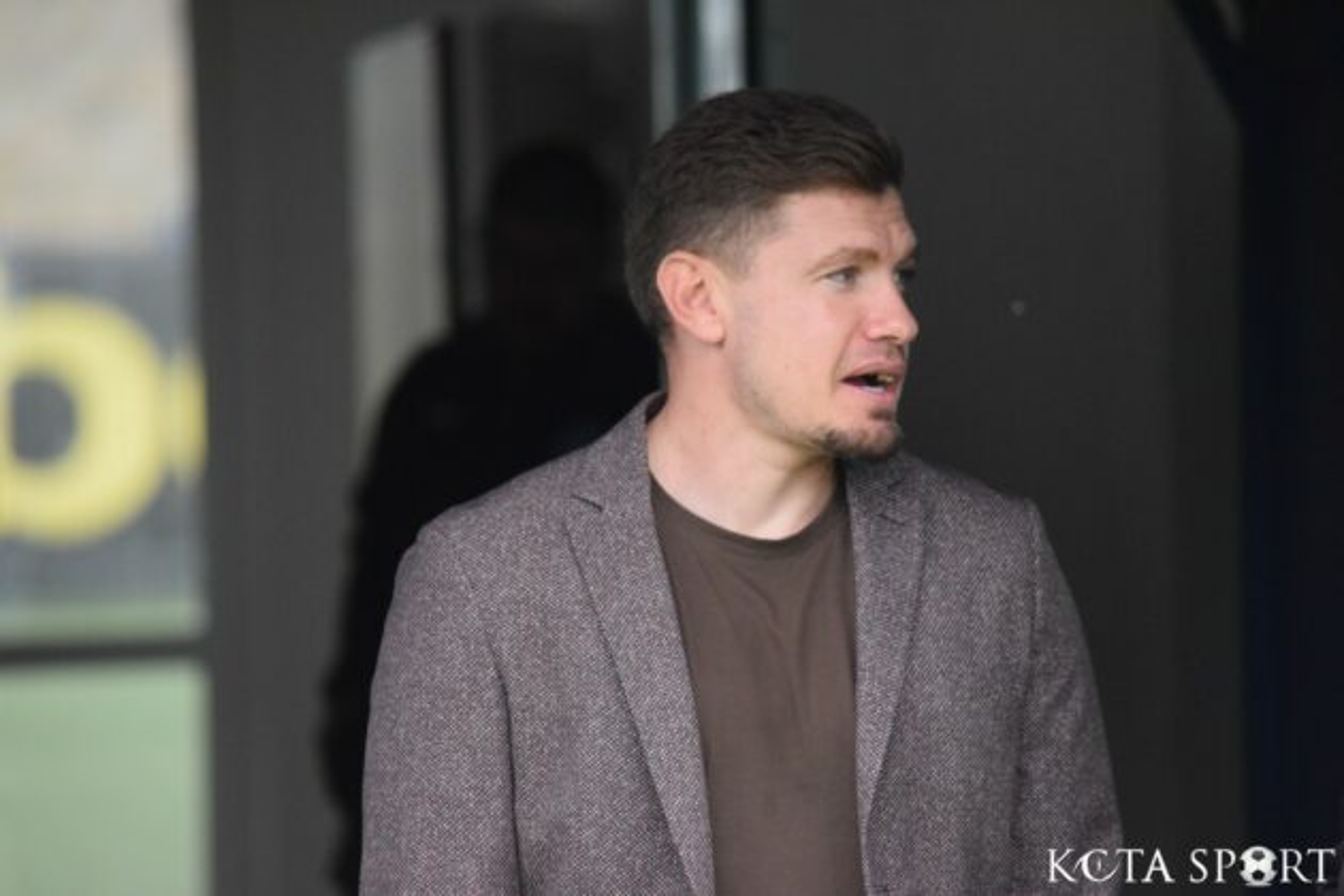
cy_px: 448
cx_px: 672
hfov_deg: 5.7
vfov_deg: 3.8
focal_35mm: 360
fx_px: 13439
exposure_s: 1/800
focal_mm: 240
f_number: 5.3
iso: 3200
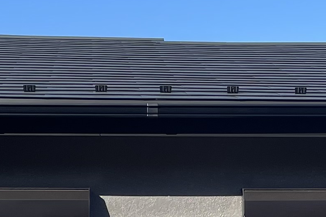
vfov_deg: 9.8
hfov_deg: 14.8
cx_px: 207
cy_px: 268
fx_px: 1250
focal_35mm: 138
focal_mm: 4.2
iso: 32
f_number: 1.6
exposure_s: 1/2304
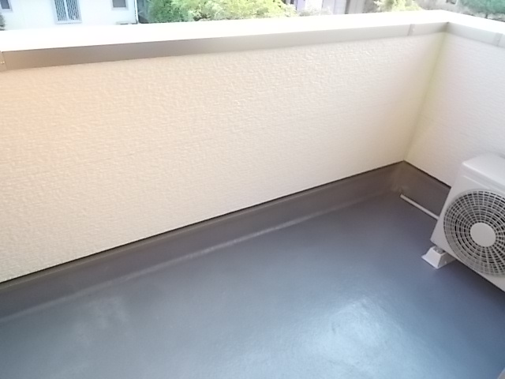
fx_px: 379
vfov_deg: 53.1
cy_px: 190
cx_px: 252
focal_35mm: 26
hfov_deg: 67.3
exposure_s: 1/125
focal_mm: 4.6
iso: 500
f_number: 3.2
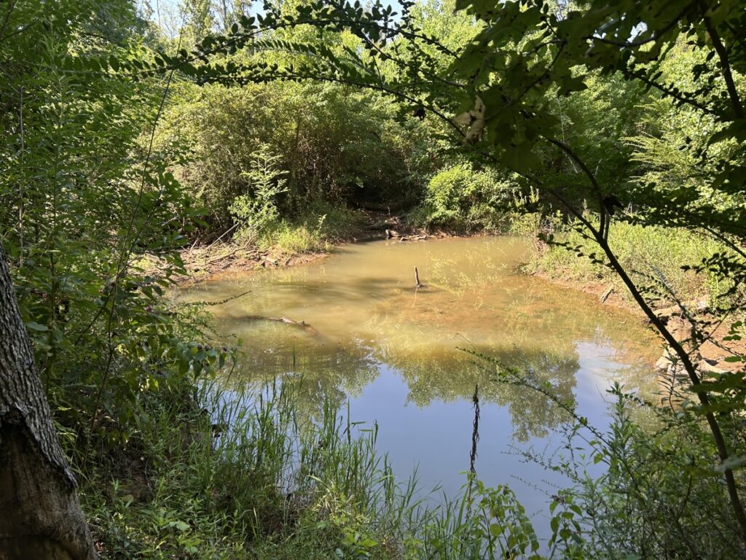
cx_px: 373
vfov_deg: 53.1
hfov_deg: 67.3
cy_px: 280
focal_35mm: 26
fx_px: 560
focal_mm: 5.7
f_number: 1.5
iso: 50
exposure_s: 1/484
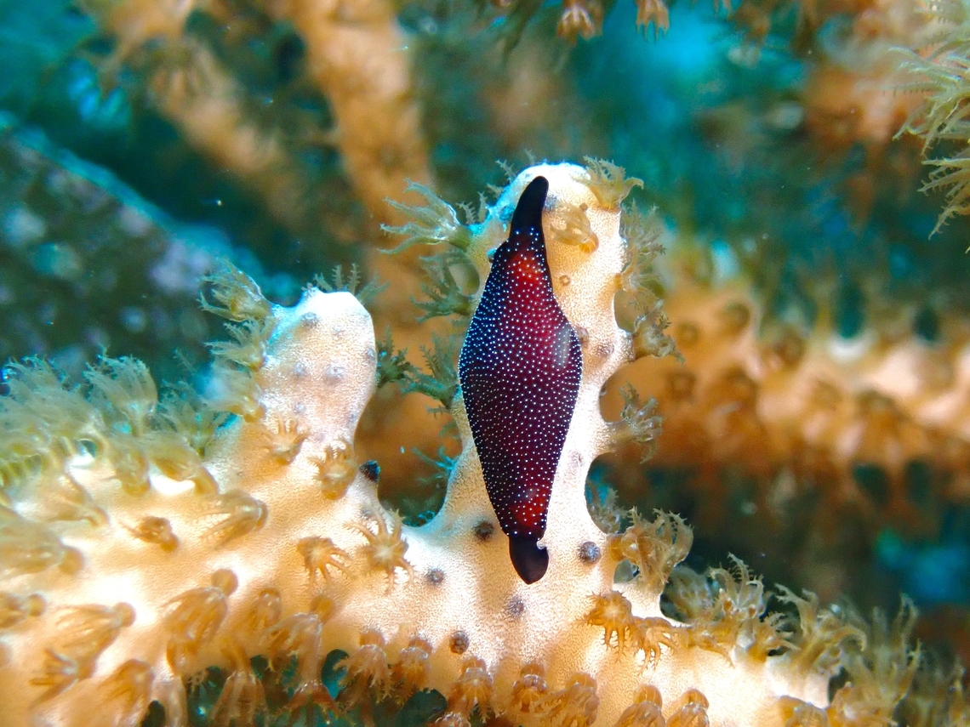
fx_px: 2802
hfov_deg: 19.6
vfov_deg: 14.8
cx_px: 485
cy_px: 364
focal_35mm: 100
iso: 400
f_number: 6.3
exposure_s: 1/200
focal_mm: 18
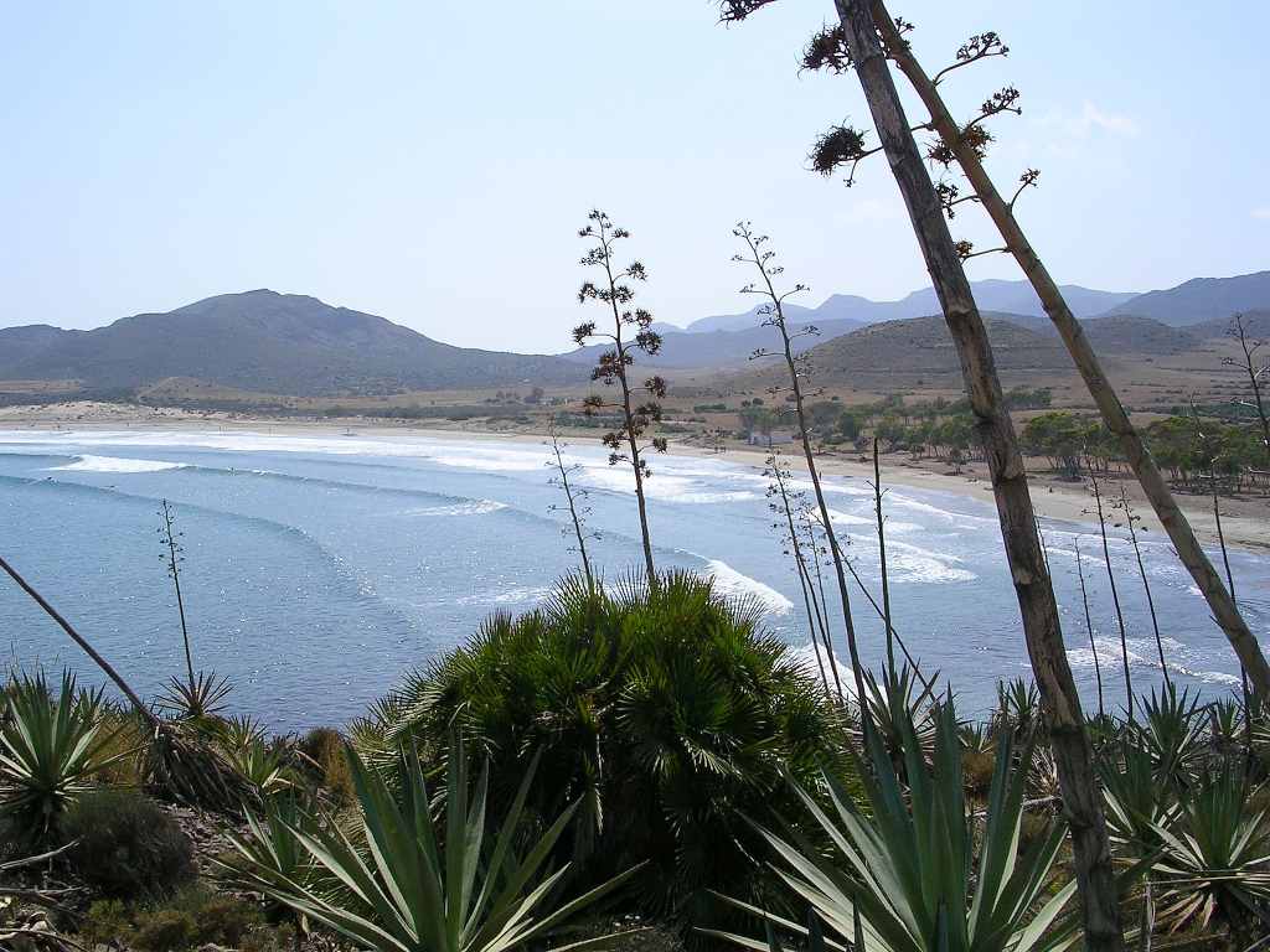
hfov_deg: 49.0
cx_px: 635
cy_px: 476
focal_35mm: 38
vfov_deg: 37.7
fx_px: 1394
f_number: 5.6
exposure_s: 1/537
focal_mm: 5.8
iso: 50
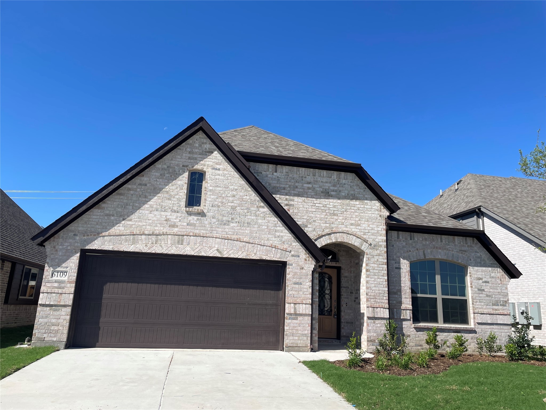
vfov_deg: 53.1
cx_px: 273
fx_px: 410
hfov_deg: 67.3
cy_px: 205
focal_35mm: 26
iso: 32
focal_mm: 4.2
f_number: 1.6
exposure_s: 1/3610
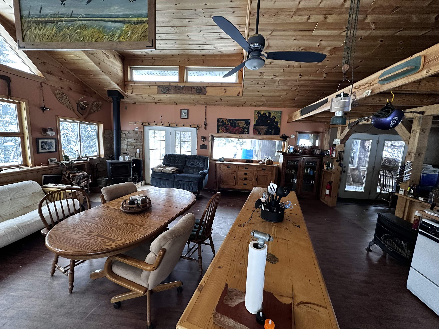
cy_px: 164
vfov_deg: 85.7
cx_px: 220
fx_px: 178
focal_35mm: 14
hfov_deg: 102.1
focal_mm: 2.22
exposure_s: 1/99
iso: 250
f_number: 2.2
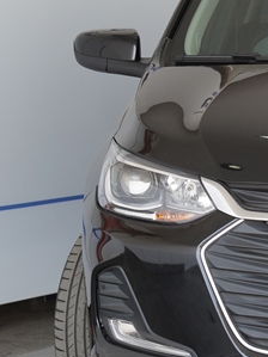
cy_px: 169
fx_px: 2345
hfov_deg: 6.5
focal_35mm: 227
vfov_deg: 8.7
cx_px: 412
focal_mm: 46
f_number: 4
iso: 100
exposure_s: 1/80
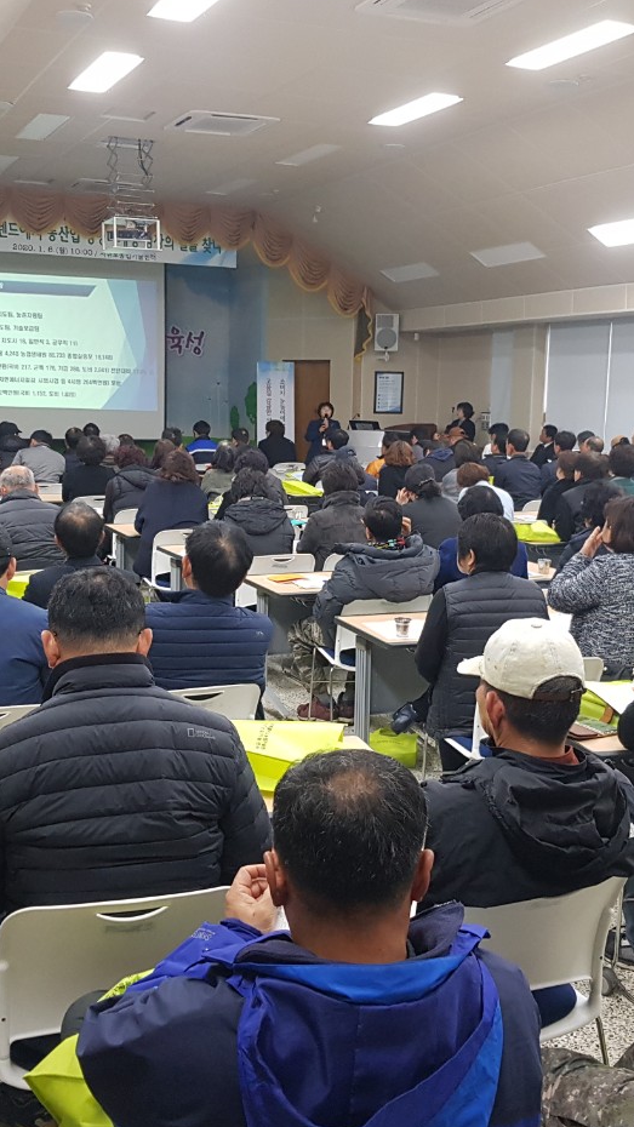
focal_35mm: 39
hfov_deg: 30.4
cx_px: 327
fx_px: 1166
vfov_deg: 51.6
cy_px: 571
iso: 200
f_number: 1.7
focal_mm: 4.2
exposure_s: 1/60.2
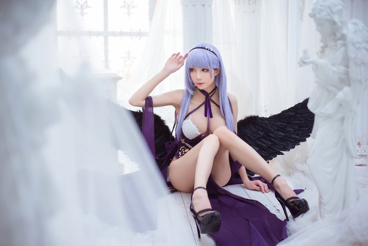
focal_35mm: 50
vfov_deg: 27.0
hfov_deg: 39.6
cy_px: 123
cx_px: 184
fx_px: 511
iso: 200
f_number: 2.5
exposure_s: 1/200
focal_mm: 50
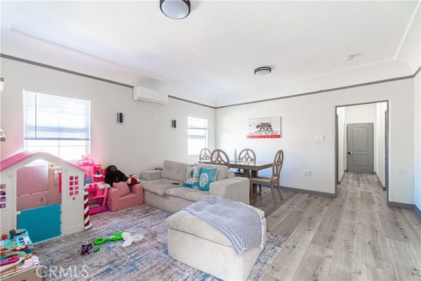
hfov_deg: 100.4
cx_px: 210
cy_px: 140
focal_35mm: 15
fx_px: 175
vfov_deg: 77.3
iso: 320
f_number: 7.1
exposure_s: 1/6
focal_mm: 10
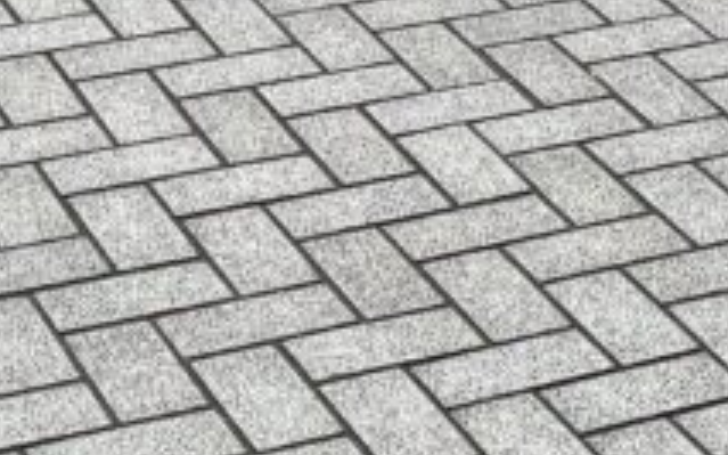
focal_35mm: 153
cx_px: 690
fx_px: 3035
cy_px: -996
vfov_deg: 7.4
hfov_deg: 13.5
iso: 80
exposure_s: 1/3247
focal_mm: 6.76
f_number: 1.78
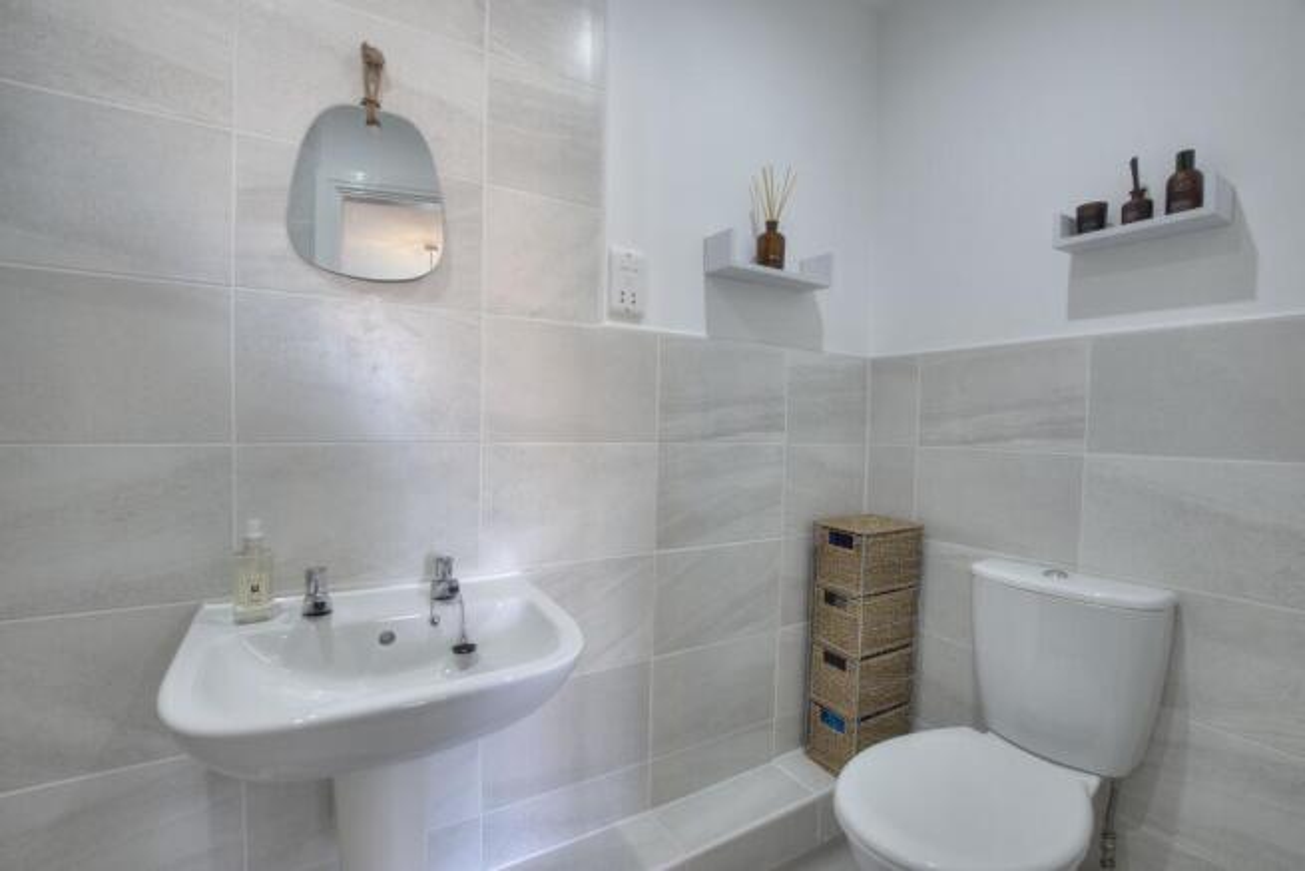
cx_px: 652
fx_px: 544
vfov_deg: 77.4
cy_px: 436
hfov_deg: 100.4
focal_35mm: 15
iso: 400
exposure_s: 1/10
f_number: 8
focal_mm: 10
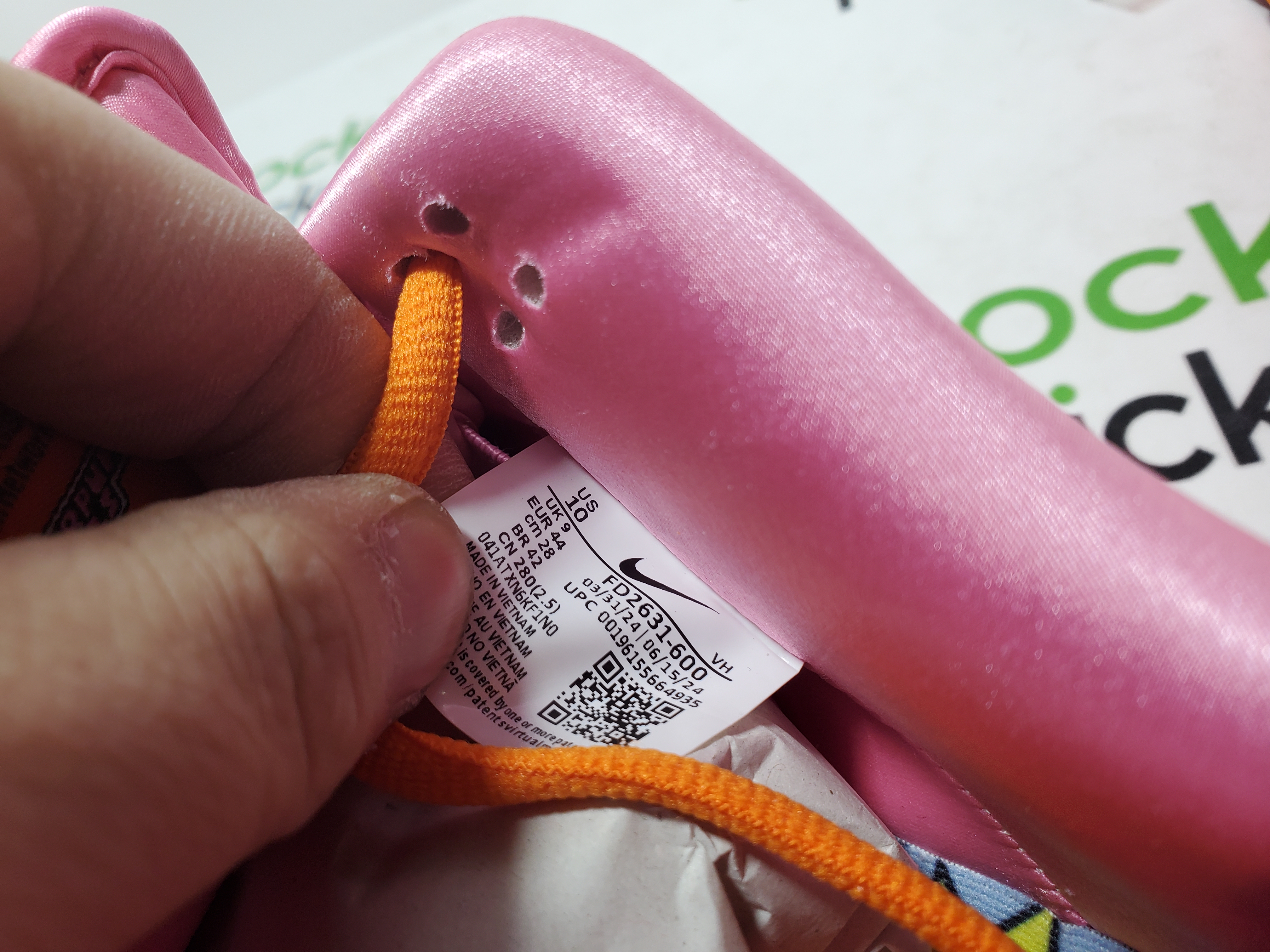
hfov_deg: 67.3
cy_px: 476
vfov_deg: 53.1
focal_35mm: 26
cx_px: 635
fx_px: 954
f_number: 2.4
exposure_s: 1/161
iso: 50
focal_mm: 4.3
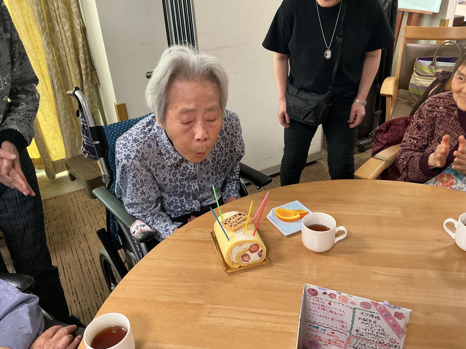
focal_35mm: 29
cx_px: 233
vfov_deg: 48.2
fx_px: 390
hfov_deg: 61.7
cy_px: 174
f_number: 1.8
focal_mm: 3
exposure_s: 1/50
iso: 125
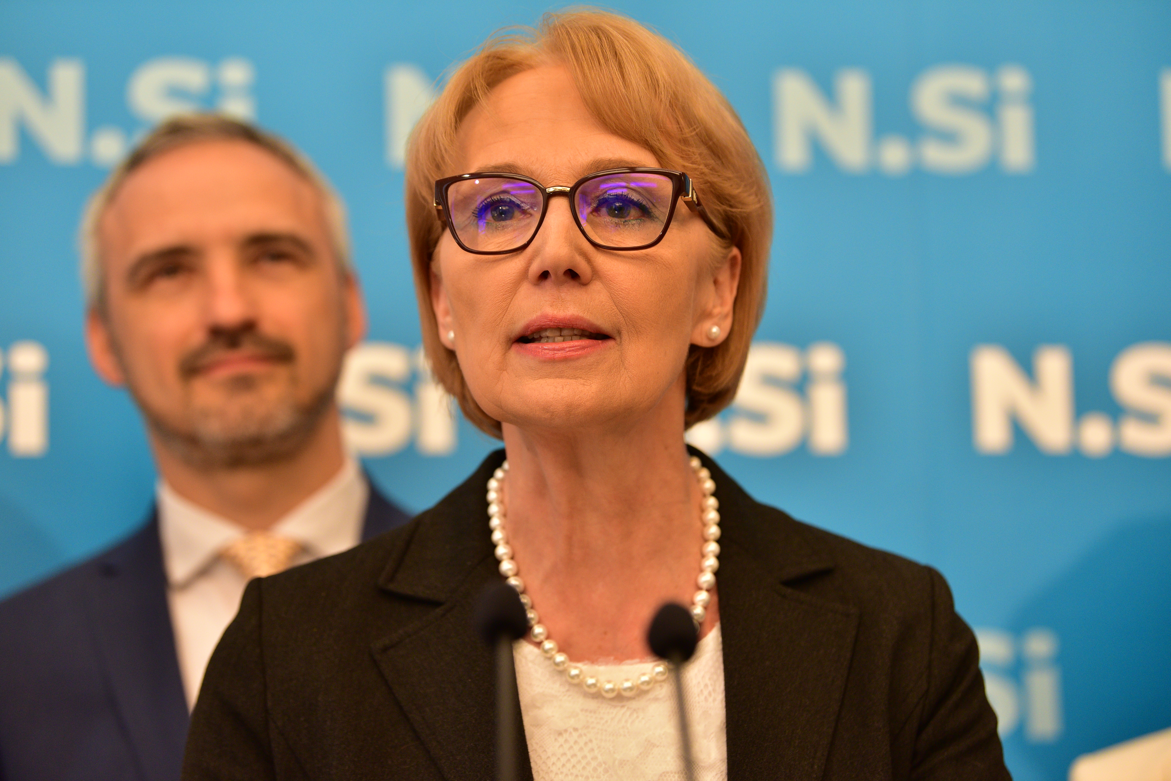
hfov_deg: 16.8
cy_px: 390
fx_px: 3970
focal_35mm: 122
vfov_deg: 11.2
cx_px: 586
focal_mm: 122
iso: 1600
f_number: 2.8
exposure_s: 1/500
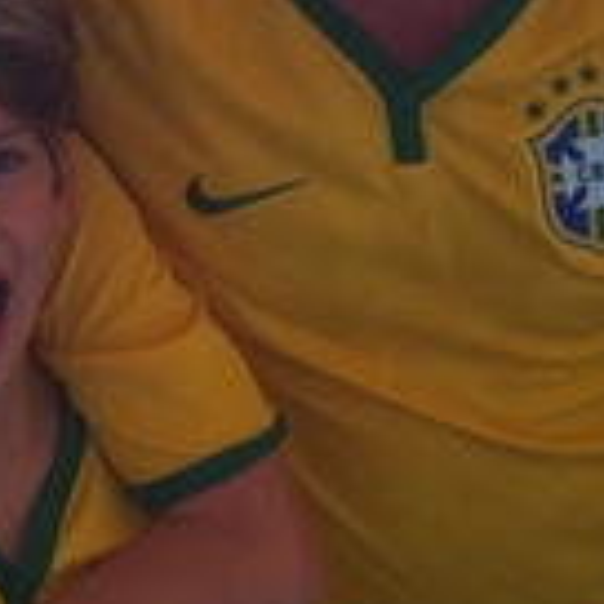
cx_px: 151
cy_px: 133
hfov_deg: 12.0
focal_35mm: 145
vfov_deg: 12.0
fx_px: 2862
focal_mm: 3.85
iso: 100
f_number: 2.8
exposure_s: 1/120
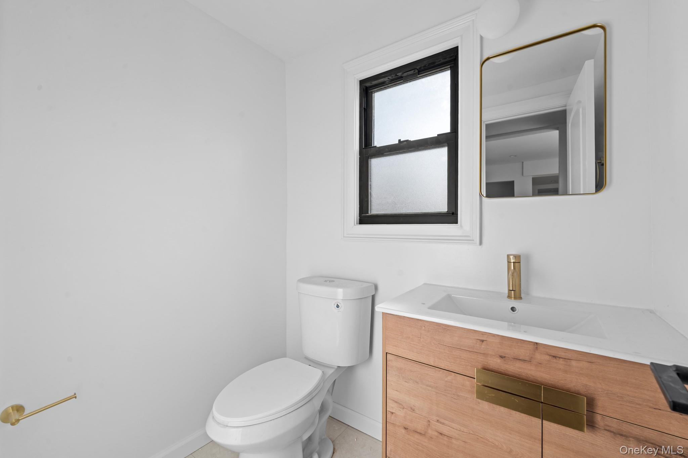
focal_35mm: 14
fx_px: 268
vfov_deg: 81.2
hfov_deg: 104.3
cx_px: 344
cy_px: 229
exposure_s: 1/20
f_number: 10
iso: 200
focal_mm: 14
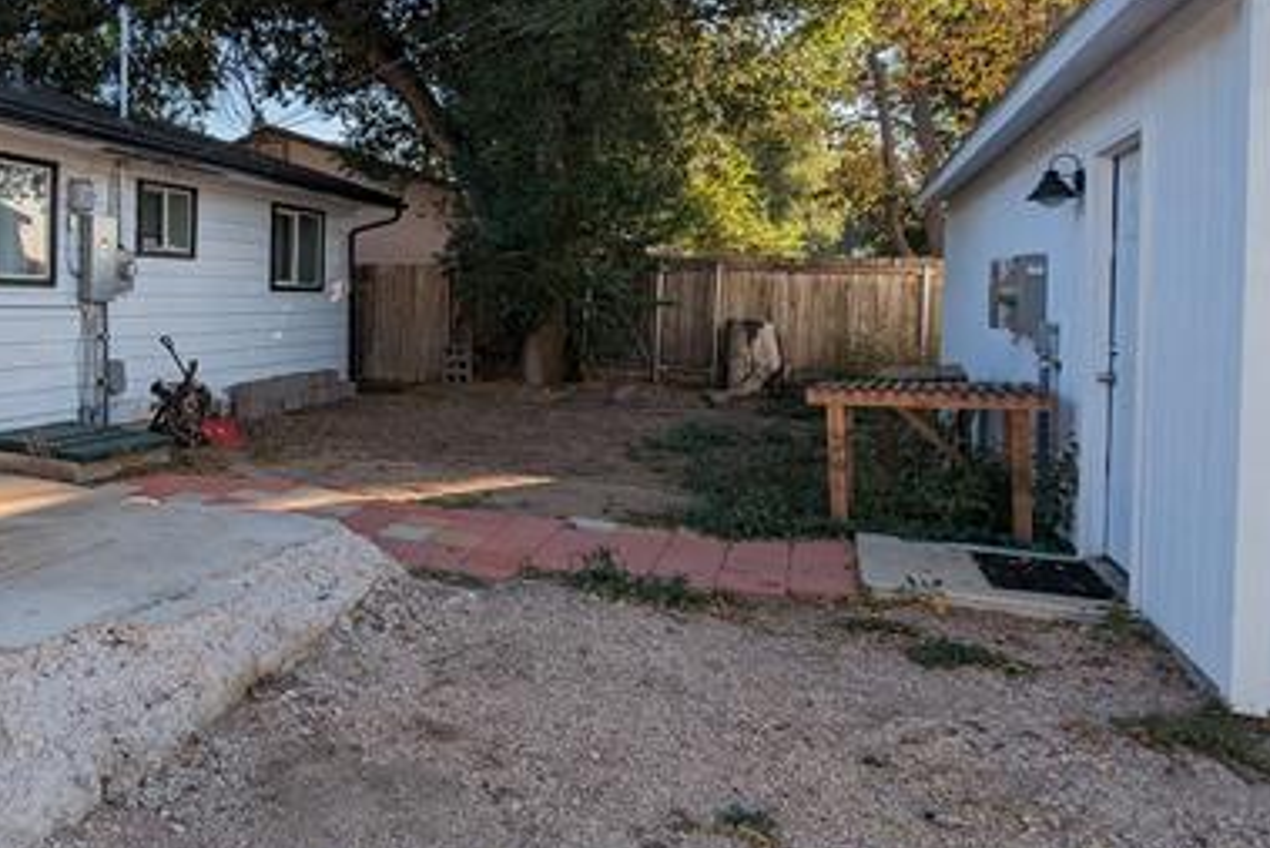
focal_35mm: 28
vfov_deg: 45.9
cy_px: 302
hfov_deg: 60.1
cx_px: 250
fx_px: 988
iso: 48
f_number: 2.2
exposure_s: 1/864
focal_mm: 2.35
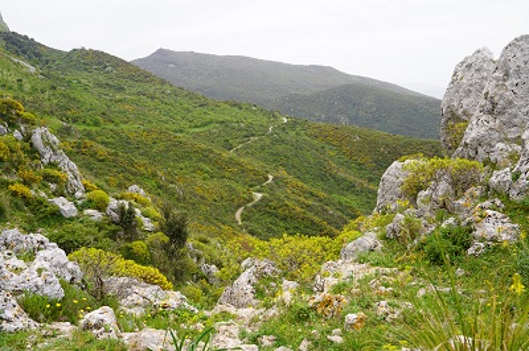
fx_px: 485
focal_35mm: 33
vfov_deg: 39.9
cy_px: 176
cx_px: 264
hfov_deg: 57.3
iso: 100
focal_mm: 33
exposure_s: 1/125
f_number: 8
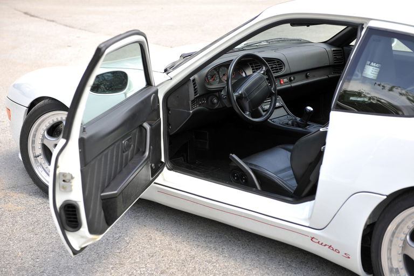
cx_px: 207
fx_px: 805
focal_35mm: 70
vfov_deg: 19.5
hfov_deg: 28.8
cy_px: 138
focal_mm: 70
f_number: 4.5
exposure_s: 1/100
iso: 50
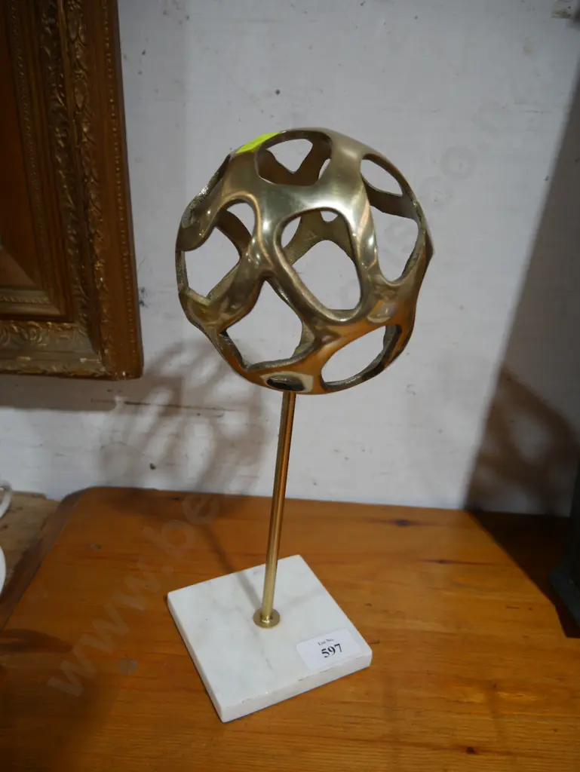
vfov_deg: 63.4
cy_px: 386
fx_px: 625
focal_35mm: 28
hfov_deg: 49.8
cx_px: 290
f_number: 3.5
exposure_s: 1/60
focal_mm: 14
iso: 200
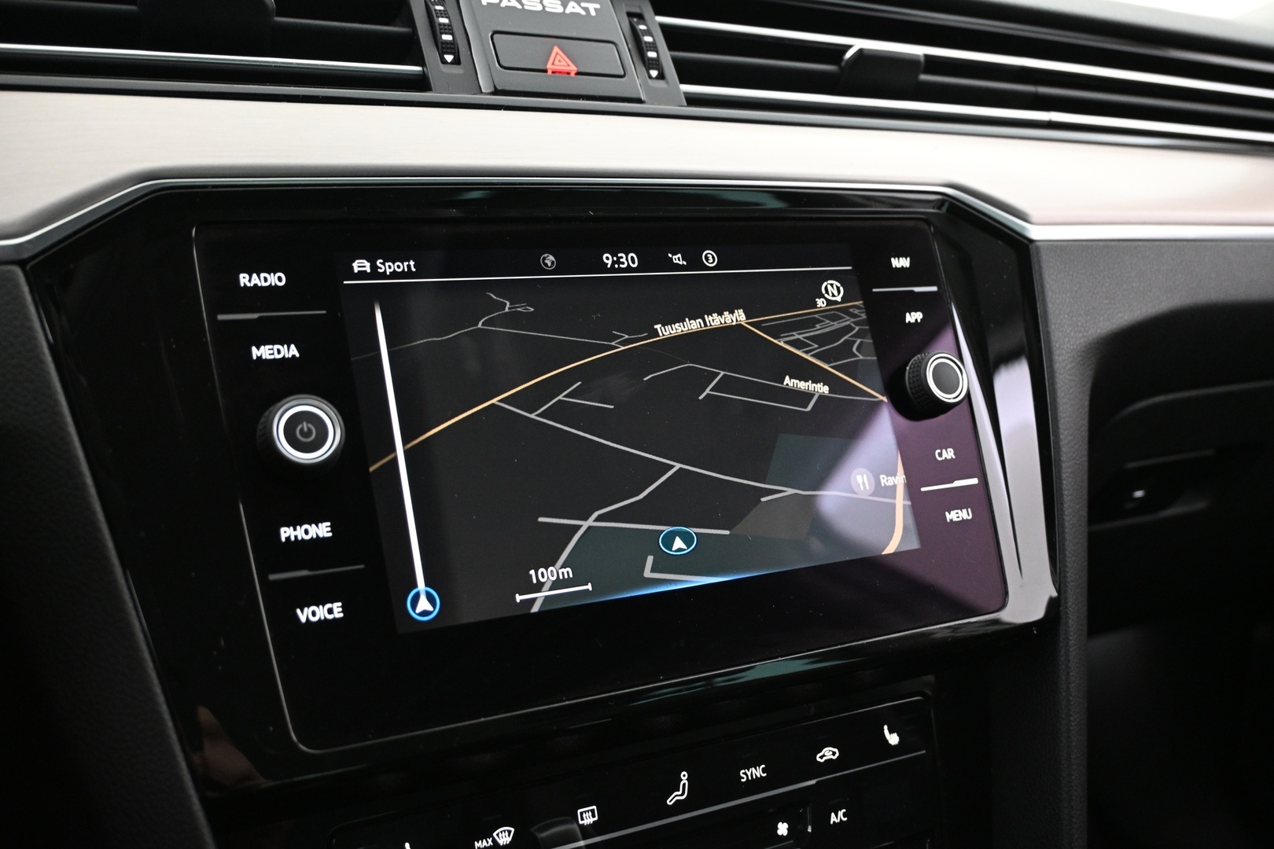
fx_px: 1194
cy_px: 424
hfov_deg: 56.1
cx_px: 637
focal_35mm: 34
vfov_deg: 39.1
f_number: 4
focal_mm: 22.5
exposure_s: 1/15
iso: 1600
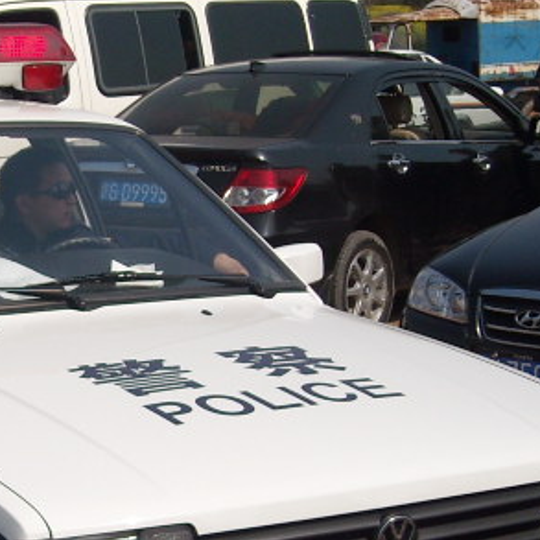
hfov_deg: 15.9
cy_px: 407
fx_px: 1906
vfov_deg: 16.0
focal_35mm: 108
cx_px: 18
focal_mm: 5.7
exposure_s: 1/569
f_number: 5.6
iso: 64
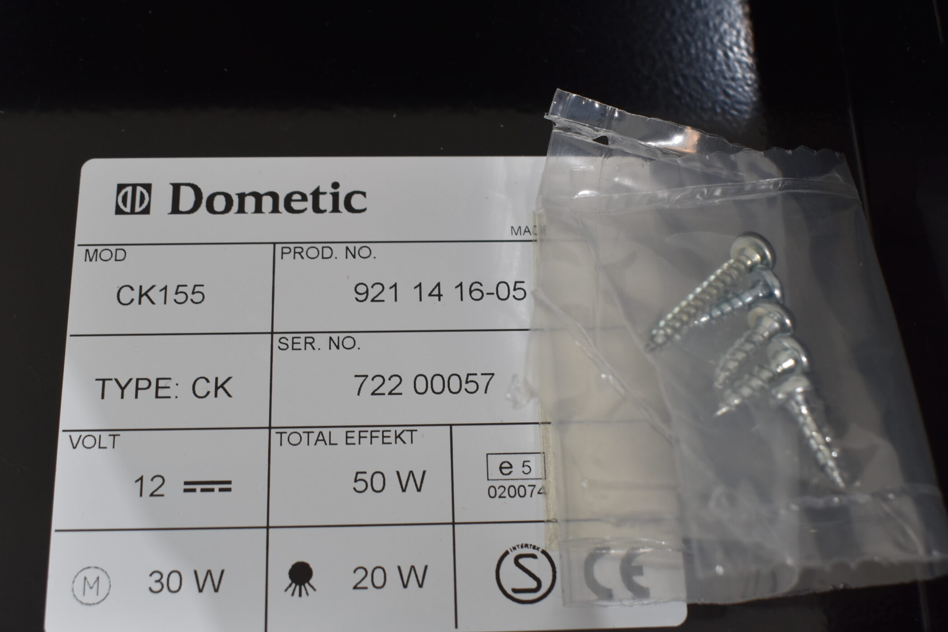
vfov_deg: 29.5
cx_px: 484
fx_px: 1201
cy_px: 333
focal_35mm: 46
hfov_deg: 43.1
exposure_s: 1/60
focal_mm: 25
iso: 400
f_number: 7.1
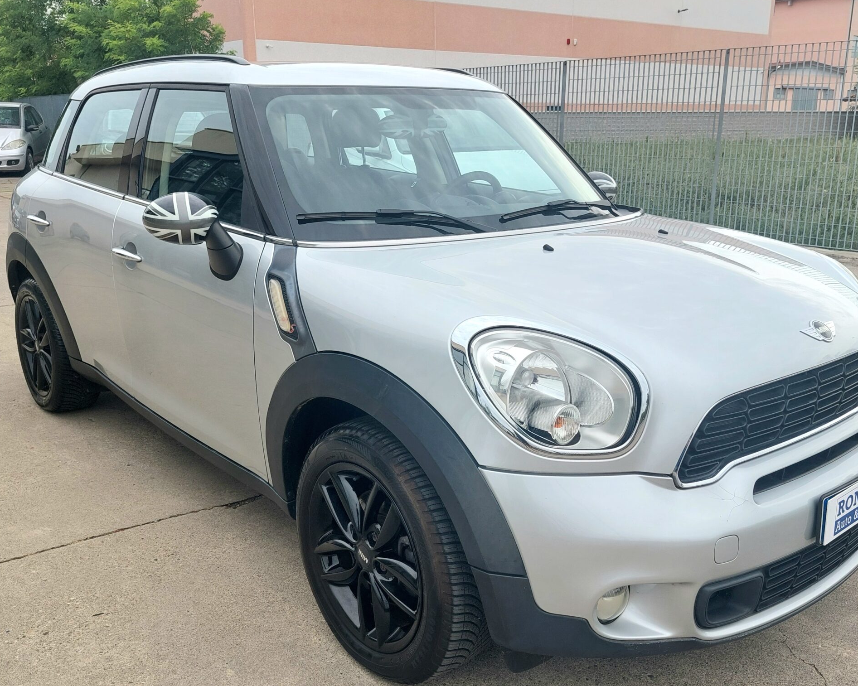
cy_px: 379
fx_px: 838
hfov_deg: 54.2
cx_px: 429
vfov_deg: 44.5
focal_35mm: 33
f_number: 1.8
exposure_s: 1/909
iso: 40
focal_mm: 5.23
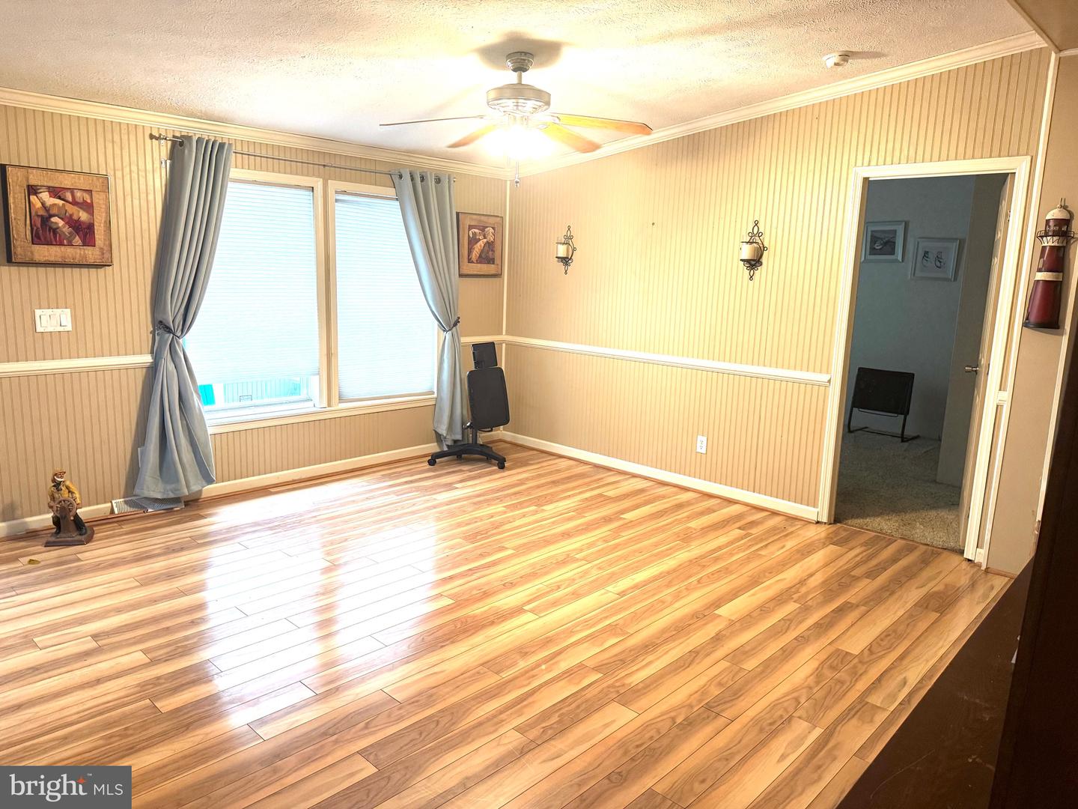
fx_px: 747
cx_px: 539
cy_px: 404
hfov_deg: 71.6
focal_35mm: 24
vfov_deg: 56.8
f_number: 1.78
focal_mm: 6.76
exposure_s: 1/60
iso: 200
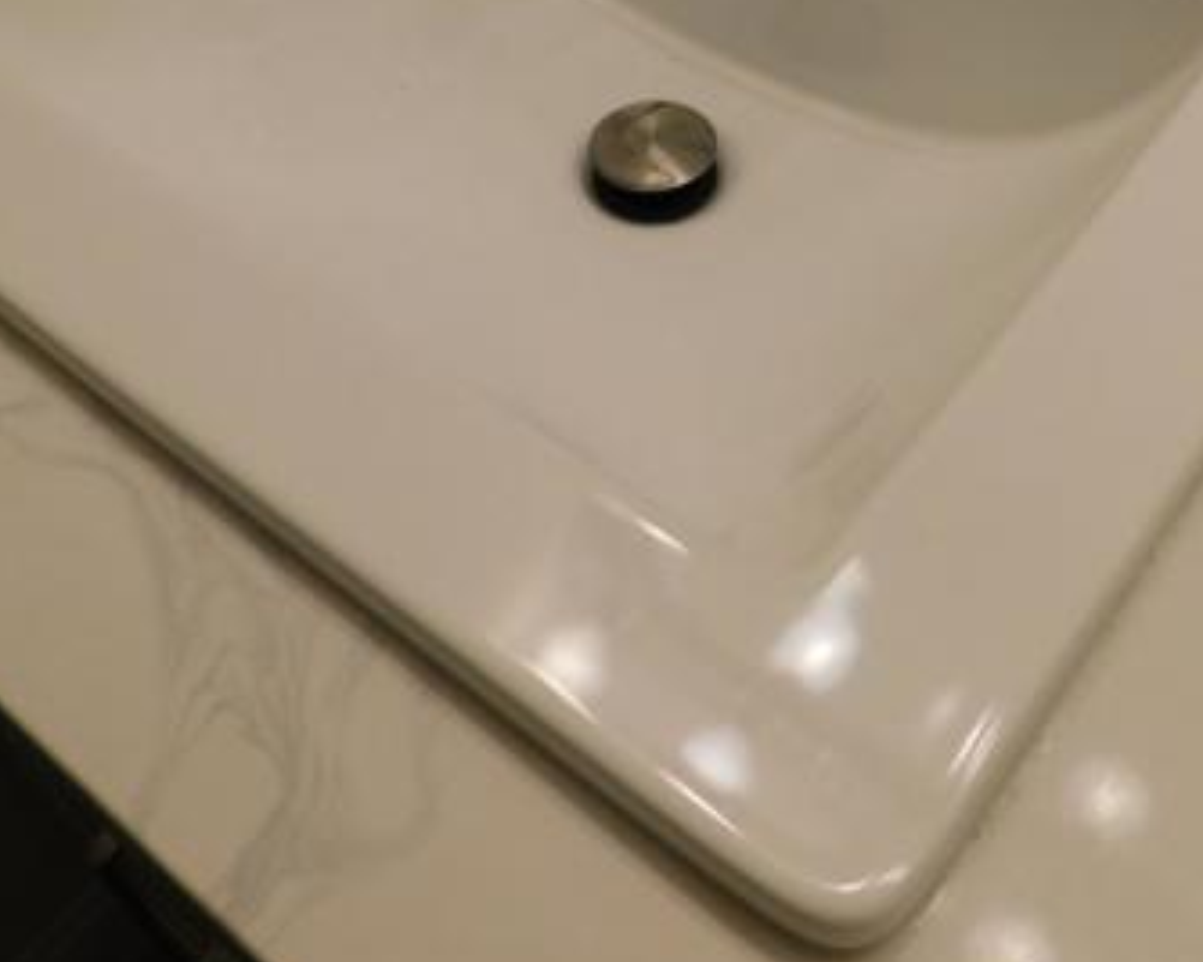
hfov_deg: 42.9
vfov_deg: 33.9
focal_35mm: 43
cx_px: 602
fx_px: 1531
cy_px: 205
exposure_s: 1/160
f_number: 3
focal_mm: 4
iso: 125
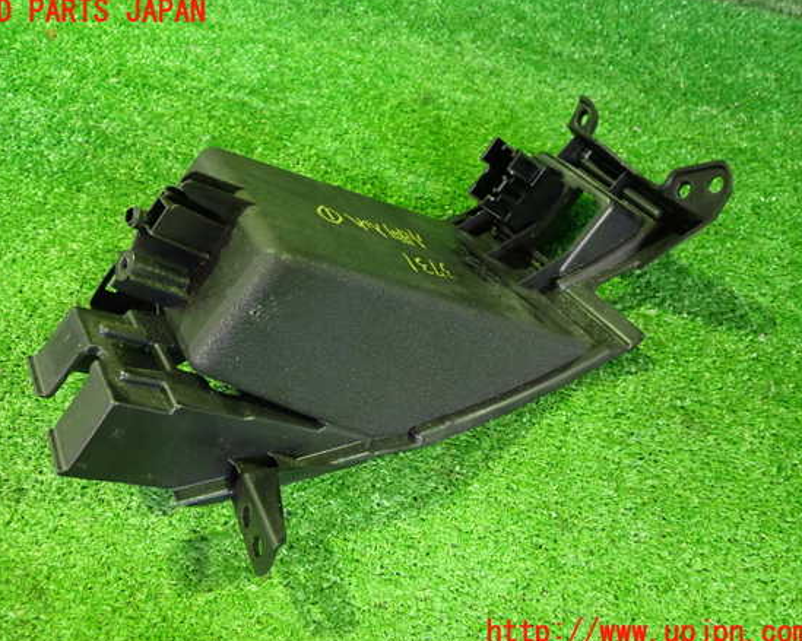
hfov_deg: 55.6
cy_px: 323
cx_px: 378
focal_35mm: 32
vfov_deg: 45.8
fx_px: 759
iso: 800
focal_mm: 5.4
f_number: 2.3
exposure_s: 1/20
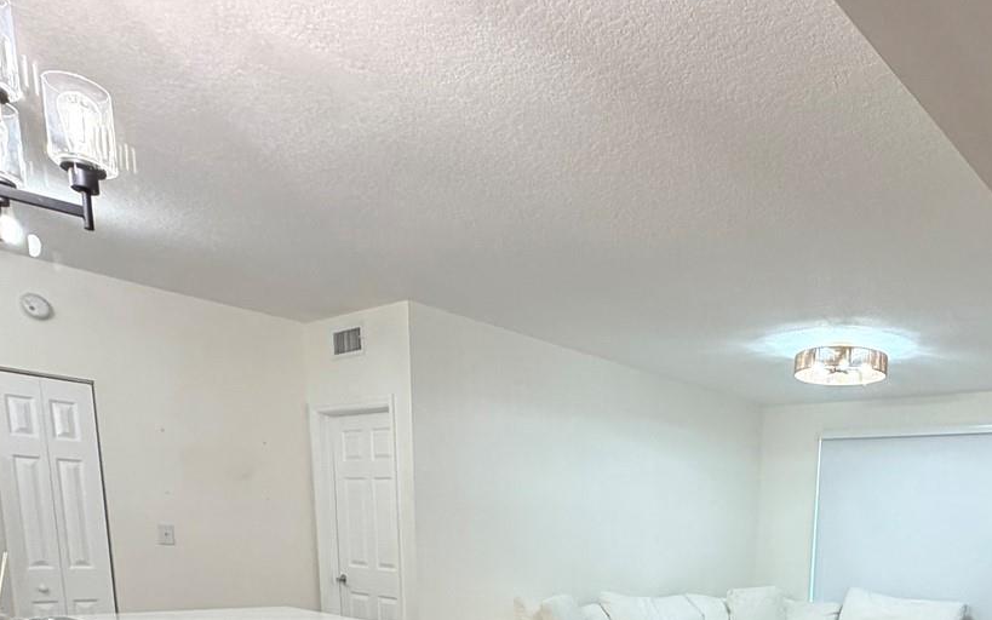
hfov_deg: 60.4
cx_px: 765
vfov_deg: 36.4
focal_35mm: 29
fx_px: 784
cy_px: 684
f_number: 2.2
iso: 250
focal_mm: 2.22
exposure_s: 1/120
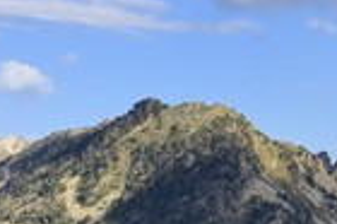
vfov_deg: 7.2
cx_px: 439
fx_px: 1748
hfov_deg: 10.8
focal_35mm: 187
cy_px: 316
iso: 200
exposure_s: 1/500
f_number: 9
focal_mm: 62
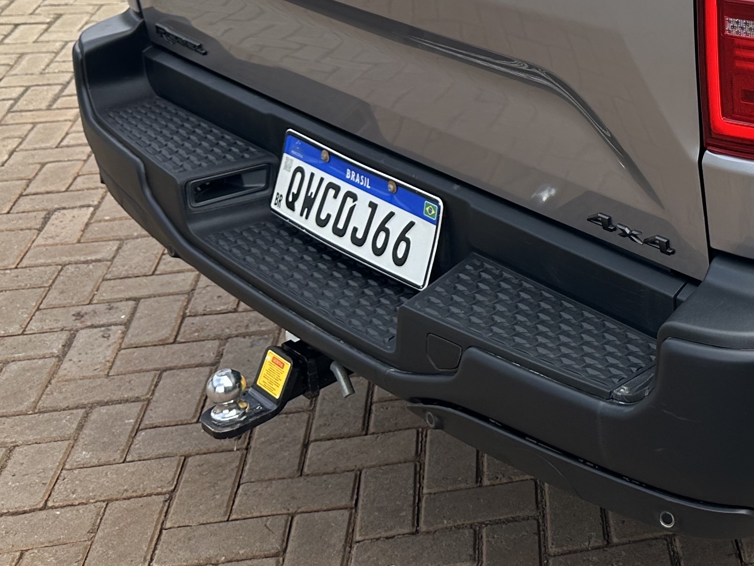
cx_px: 846
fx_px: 1329
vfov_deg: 22.9
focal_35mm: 61
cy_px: -20
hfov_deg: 28.5
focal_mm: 6.86
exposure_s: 1/1916
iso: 80
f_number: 1.78
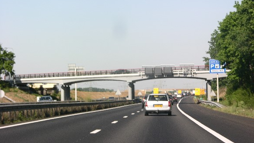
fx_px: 1037
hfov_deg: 14.0
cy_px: 73
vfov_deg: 7.9
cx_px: 127
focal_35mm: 154
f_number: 6.1
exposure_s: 1/160
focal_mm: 34.7
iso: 50
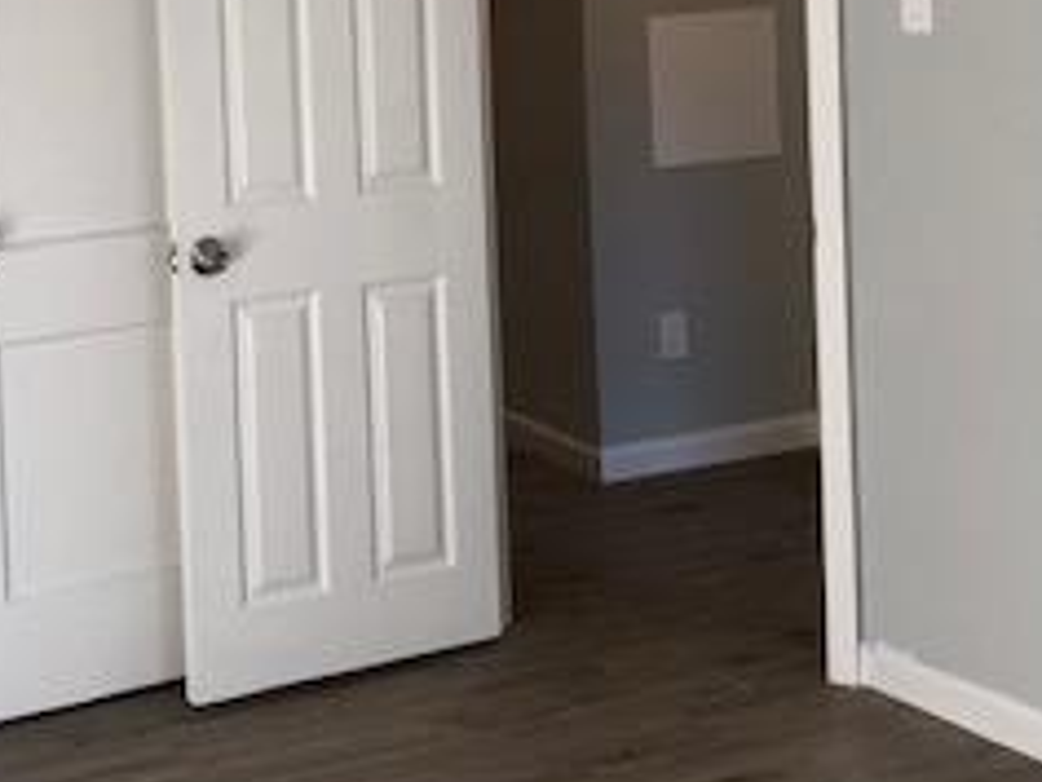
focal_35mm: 76
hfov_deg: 25.3
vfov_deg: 19.0
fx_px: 2288
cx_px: 252
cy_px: 71
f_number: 1.8
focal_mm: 3.99
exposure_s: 1/120
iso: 50
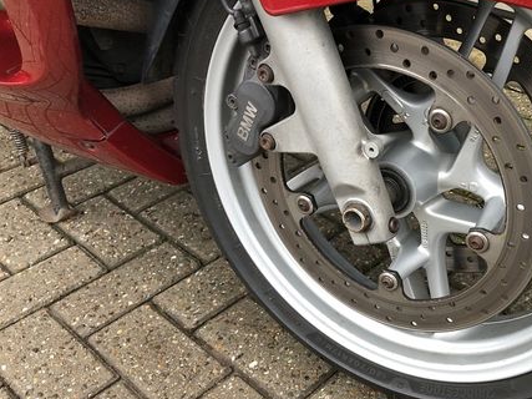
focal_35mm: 42
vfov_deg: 34.3
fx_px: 645
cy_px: 209
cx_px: 397
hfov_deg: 43.4
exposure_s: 1/30
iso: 40
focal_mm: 3.99
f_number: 1.8
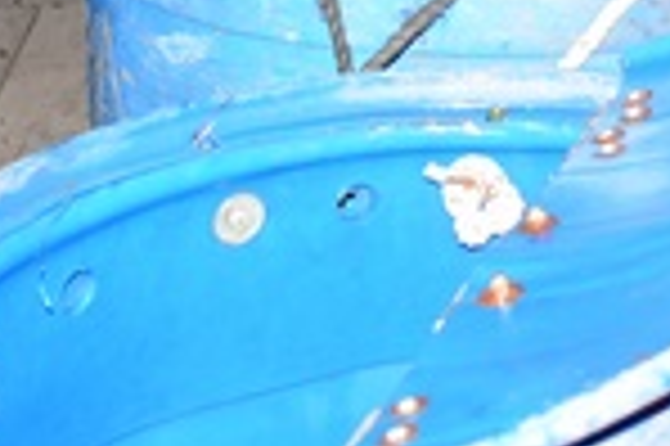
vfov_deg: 9.0
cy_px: -527
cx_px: 603
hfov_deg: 14.5
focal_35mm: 140
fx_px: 2603
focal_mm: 32
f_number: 5.6
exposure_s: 1/100
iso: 800
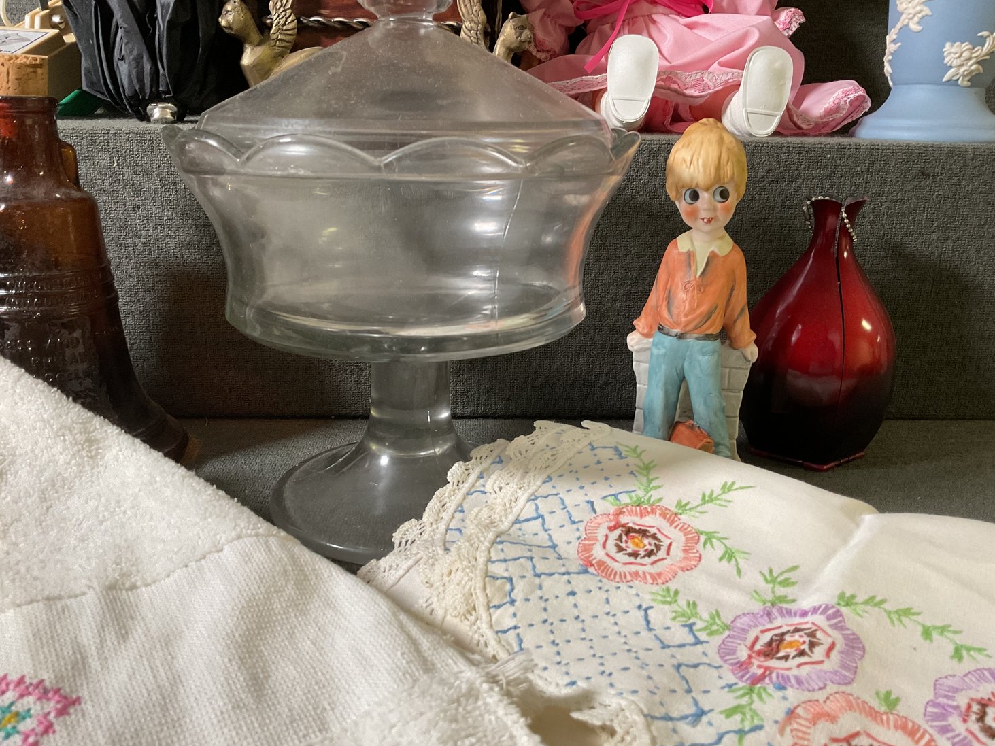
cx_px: 491
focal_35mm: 30
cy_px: 383
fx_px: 862
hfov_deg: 60.0
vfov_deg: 46.8
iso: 125
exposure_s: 1/60
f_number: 1.8
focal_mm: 3
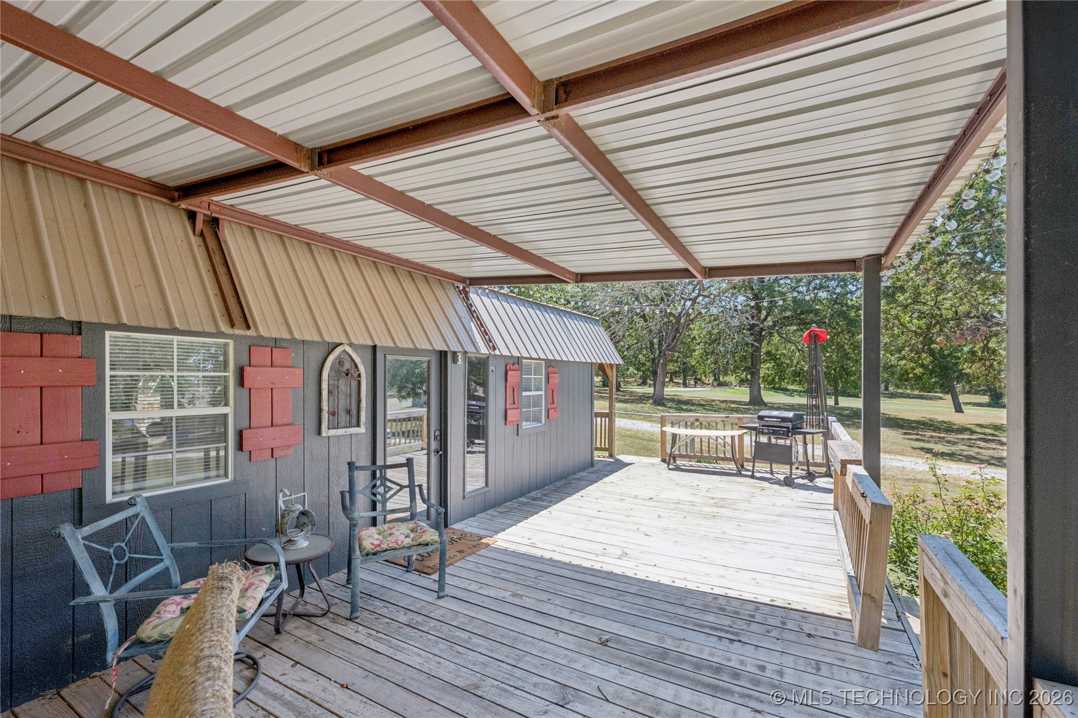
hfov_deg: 104.3
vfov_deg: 81.2
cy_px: 359
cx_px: 539
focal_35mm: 14
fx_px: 419
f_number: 10
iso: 1250
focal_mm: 14
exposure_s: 1/800
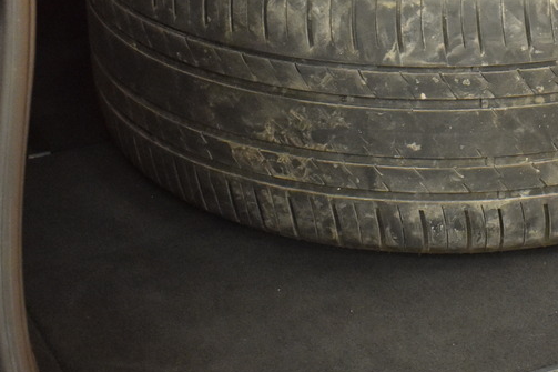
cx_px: 517
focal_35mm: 116
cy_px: -43
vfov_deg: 11.6
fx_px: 1797
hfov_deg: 17.4
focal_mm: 24
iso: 2000
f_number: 3.8
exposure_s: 1/40
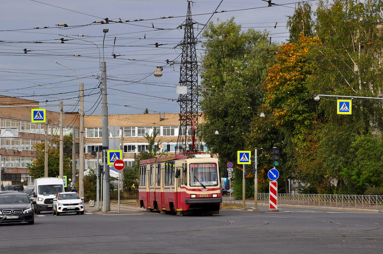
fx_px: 1196
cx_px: 192
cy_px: 127
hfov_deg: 18.2
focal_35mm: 112
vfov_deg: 12.2
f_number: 7.1
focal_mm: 75
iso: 200
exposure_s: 1/400
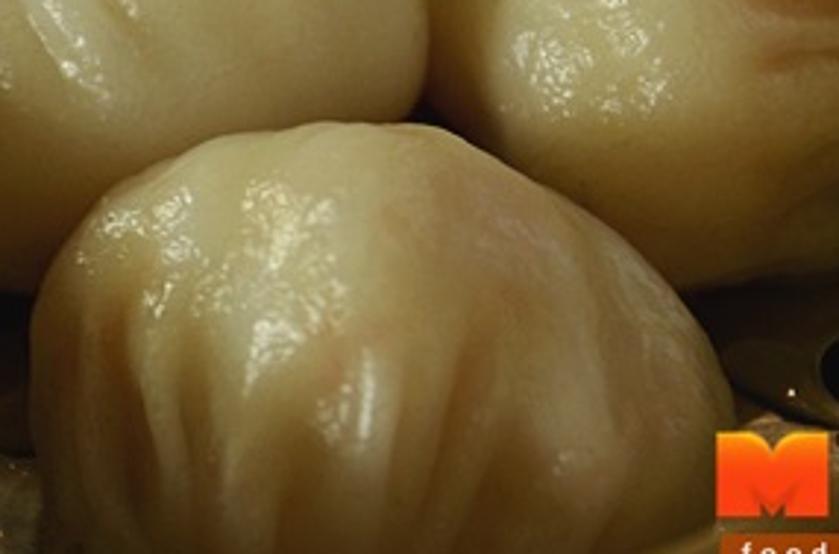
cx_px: 235
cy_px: 28
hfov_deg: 6.7
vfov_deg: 4.4
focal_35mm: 308
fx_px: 7158
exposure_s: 1/60
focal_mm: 98
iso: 320
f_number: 5.6
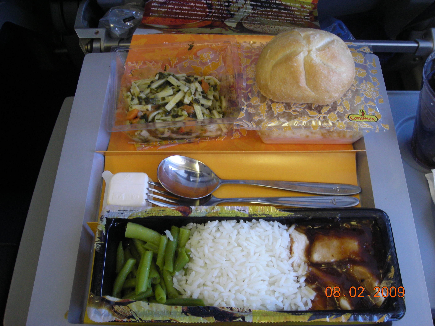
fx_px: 478
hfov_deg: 49.0
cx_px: 218
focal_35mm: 38
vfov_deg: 37.7
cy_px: 163
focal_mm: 6.3
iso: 200
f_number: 3.2
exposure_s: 1/29.6
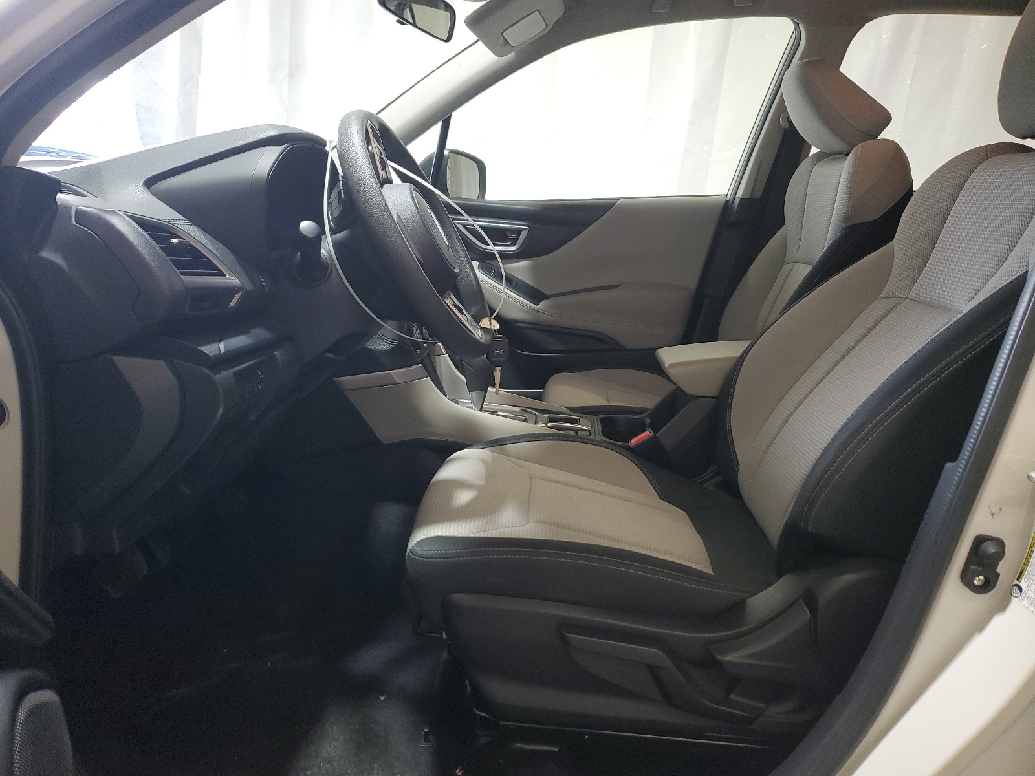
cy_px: 388
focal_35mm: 26
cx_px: 518
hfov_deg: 67.3
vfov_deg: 53.1
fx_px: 777
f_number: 1.5
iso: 98
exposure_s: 1/60.2
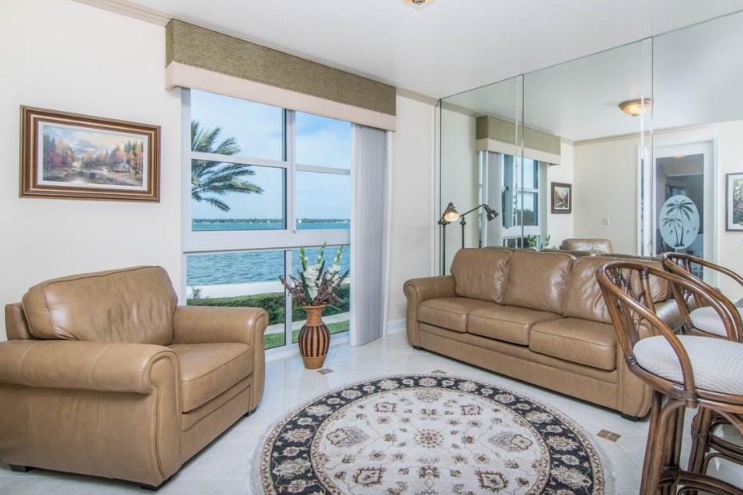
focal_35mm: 19
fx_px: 383
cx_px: 408
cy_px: 232
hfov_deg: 88.0
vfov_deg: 65.7
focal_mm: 11
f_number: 10
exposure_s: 1/250
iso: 640
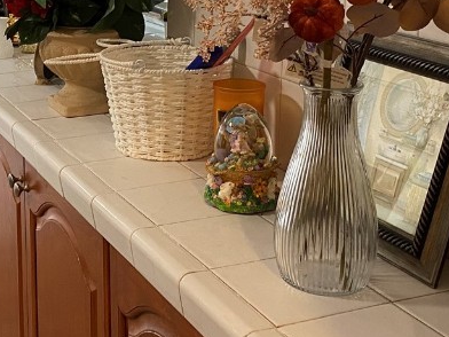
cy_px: 66
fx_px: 882
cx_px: 77
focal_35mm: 68
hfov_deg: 27.9
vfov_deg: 21.3
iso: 100
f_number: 1.8
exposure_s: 1/60
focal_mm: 4.25
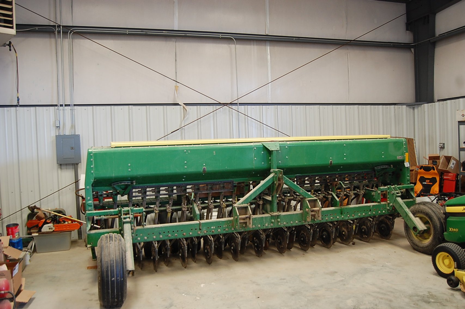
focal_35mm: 28
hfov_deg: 64.6
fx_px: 368
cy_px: 154
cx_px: 232
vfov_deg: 45.6
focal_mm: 19
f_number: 3.5
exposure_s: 1/40
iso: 400
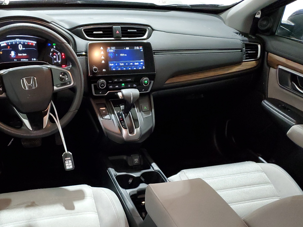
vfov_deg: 38.0
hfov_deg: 49.3
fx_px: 324
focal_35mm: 37
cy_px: 159
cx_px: 102
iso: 368
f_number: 1.5
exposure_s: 1/60.2
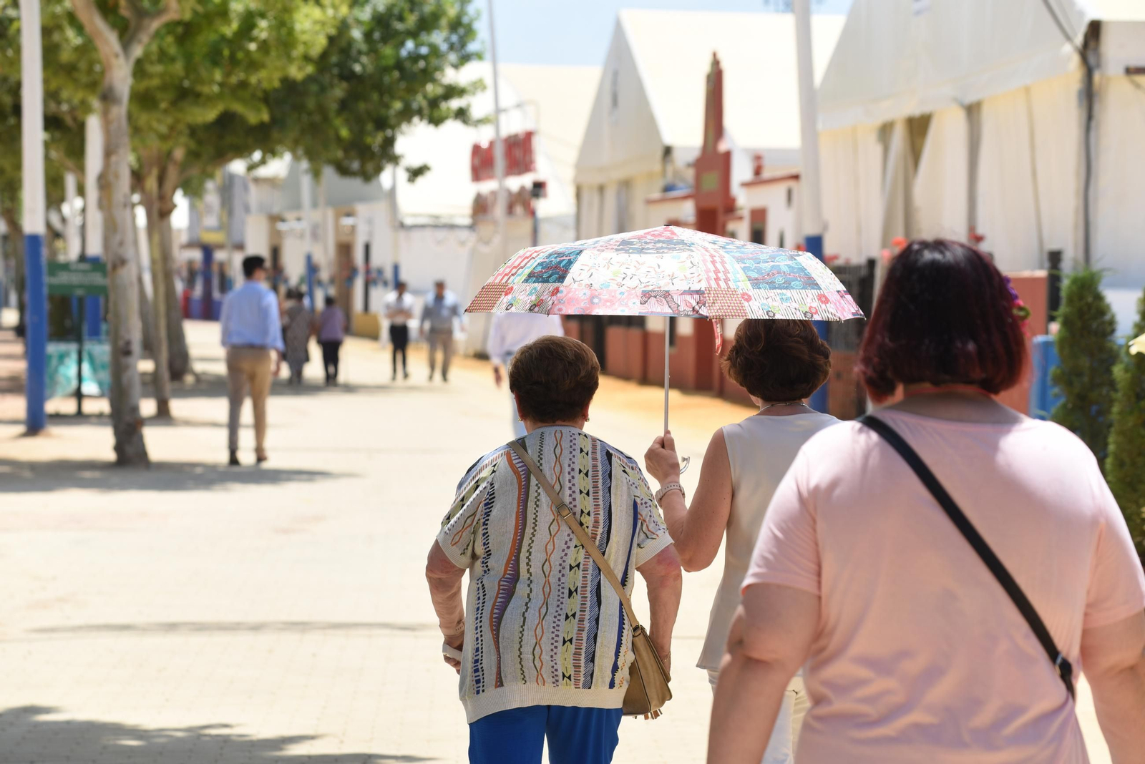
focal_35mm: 122
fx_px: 3881
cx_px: 572
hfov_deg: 16.8
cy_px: 382
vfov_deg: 11.2
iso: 100
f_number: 5
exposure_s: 1/320
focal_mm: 122
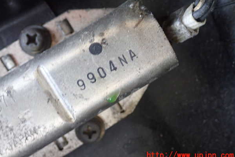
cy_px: 72
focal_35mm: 45
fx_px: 294
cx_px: 118
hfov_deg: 43.6
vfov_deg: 29.9
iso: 640
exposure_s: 1/40
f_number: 2.9
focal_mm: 7.86
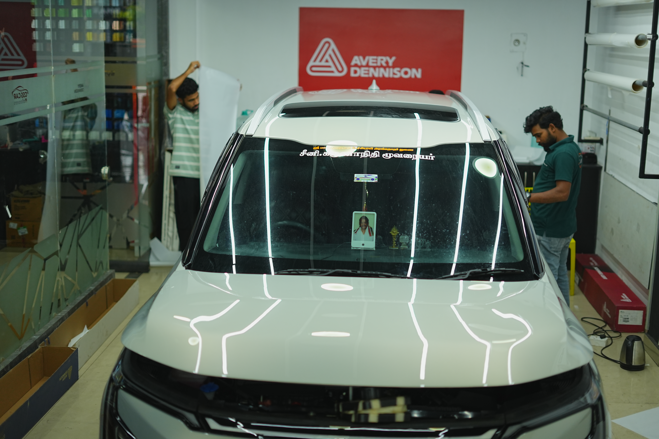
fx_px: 915
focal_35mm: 50
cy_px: 220
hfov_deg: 39.6
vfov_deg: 27.0
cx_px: 330
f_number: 1.8
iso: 500
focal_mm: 50
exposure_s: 1/1250
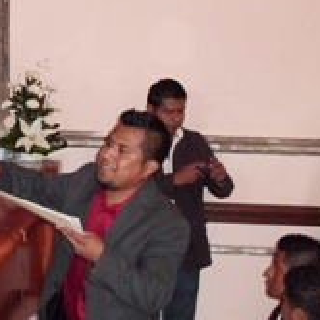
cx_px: -39
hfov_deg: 19.3
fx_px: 899
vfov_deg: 20.2
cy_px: 150
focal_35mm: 86
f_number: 2.9
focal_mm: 6.3
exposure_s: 1/60
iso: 400
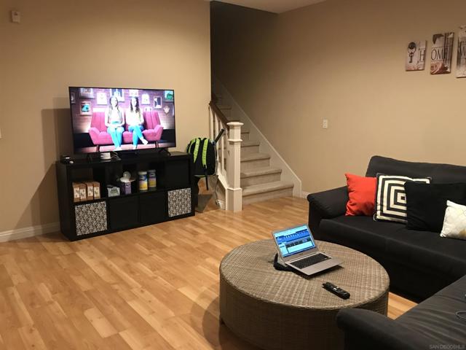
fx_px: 377
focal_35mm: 28
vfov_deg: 49.7
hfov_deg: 63.4
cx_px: 233
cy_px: 175
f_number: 1.8
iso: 80
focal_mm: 3.99
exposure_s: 1/15
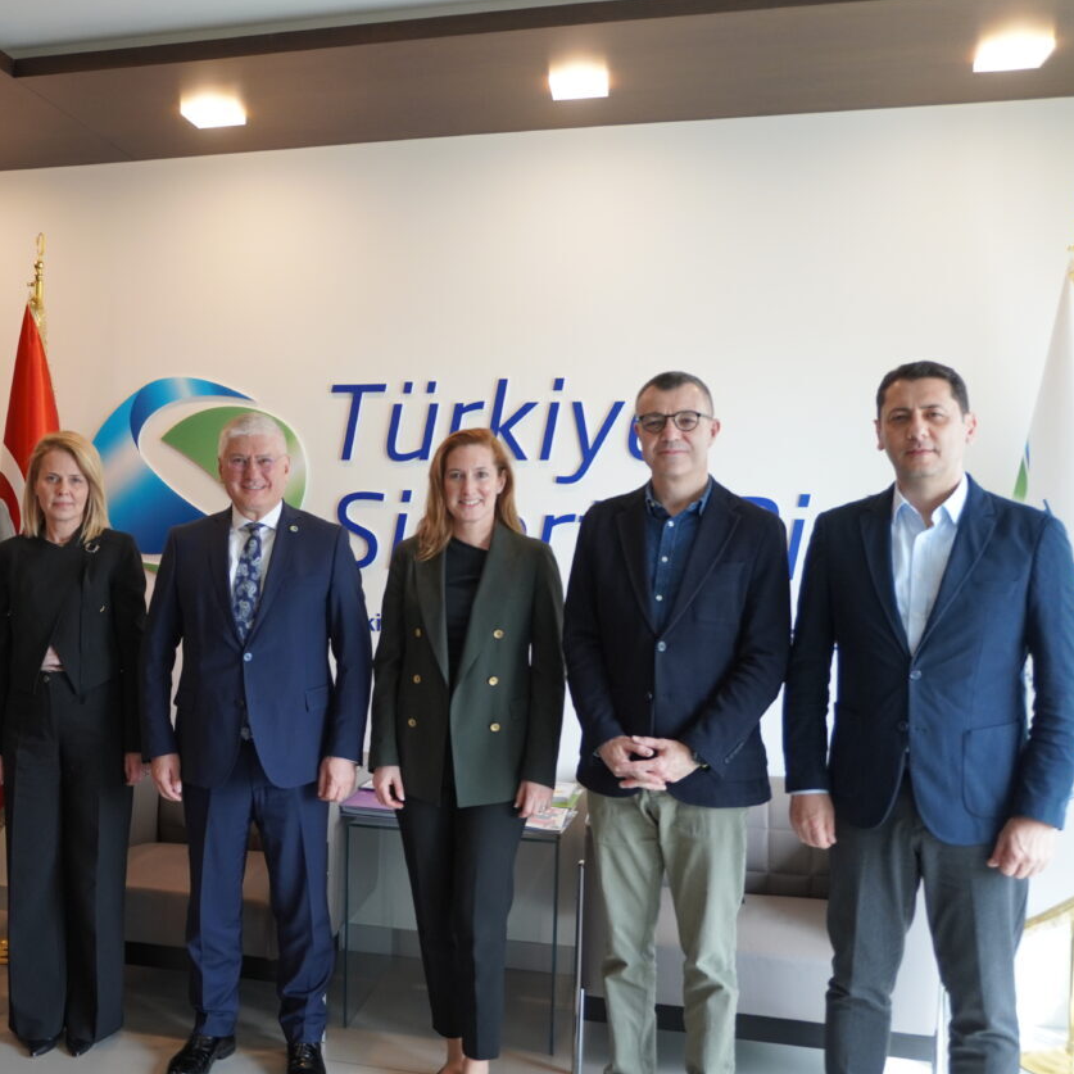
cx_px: 285
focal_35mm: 39
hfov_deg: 41.7
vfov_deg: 42.8
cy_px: 533
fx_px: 1369
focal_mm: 20
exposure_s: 1/160
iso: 800
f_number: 4
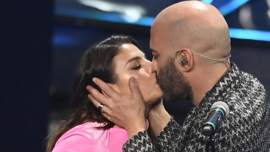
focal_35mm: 336
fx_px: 2406
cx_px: 142
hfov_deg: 6.4
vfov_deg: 3.6
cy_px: 85
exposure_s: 1/800
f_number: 3.2
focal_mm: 300
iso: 4000
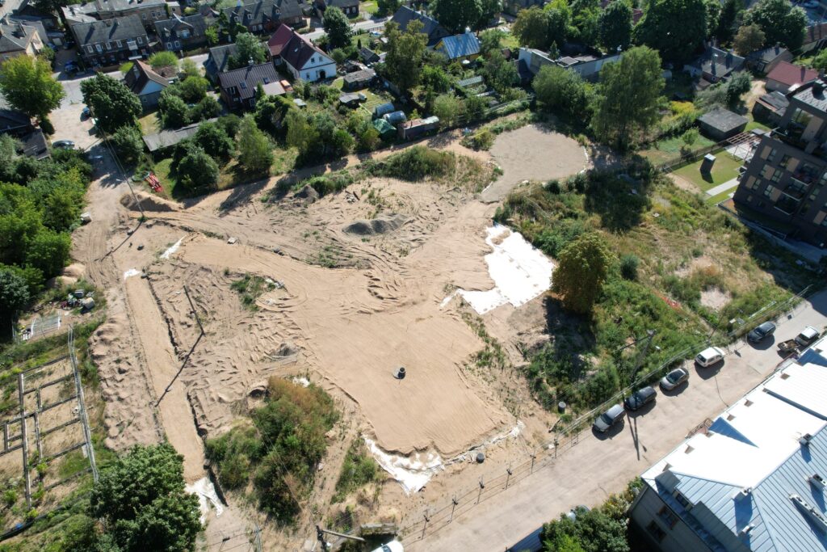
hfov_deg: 78.6
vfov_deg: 57.2
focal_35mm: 22
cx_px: 414
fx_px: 505
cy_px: 276
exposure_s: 1/1250
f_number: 2.8
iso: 100
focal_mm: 8.38
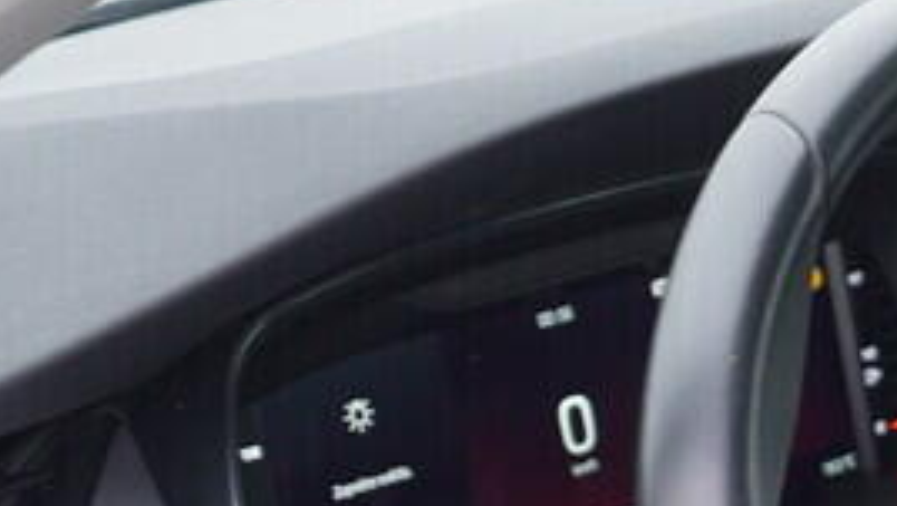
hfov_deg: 14.4
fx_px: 3426
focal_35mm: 144
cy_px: 856
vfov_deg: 8.2
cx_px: 1098
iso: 160
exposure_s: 1/40
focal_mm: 24
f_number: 2.8
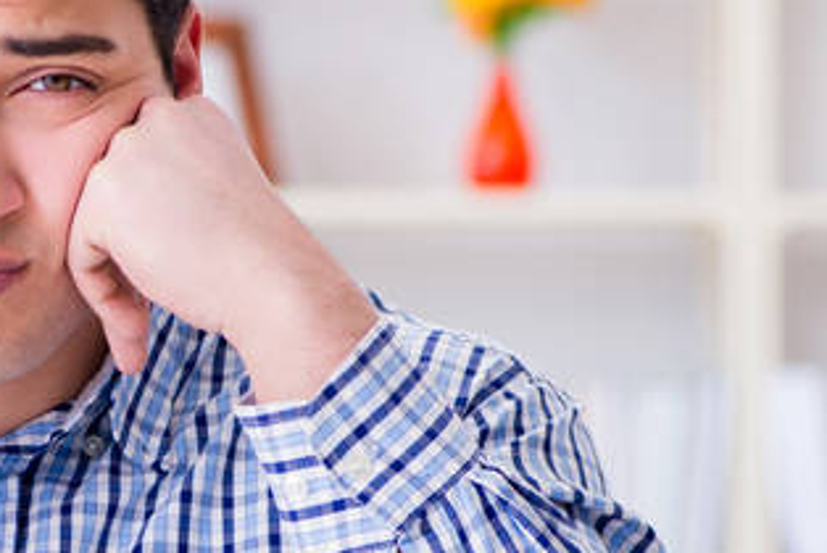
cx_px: -17
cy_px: 386
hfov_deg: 6.0
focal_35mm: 342
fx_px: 7864
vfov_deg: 4.0
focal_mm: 105
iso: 200
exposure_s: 1/80
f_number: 5
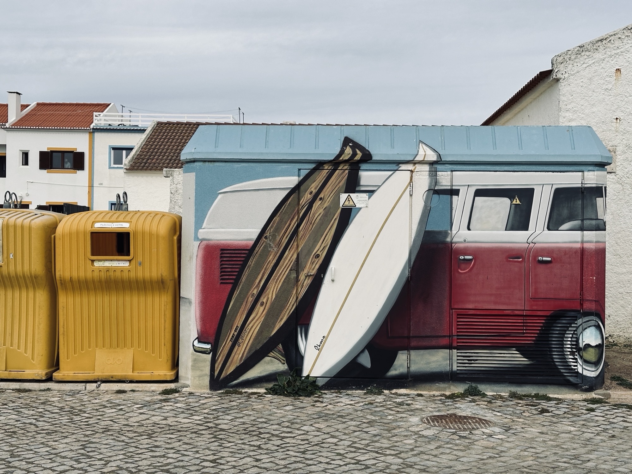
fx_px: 876
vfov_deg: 30.3
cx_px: 316
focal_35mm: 48
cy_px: 237
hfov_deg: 39.7
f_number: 1.78
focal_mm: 6.86
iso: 64
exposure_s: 1/5556
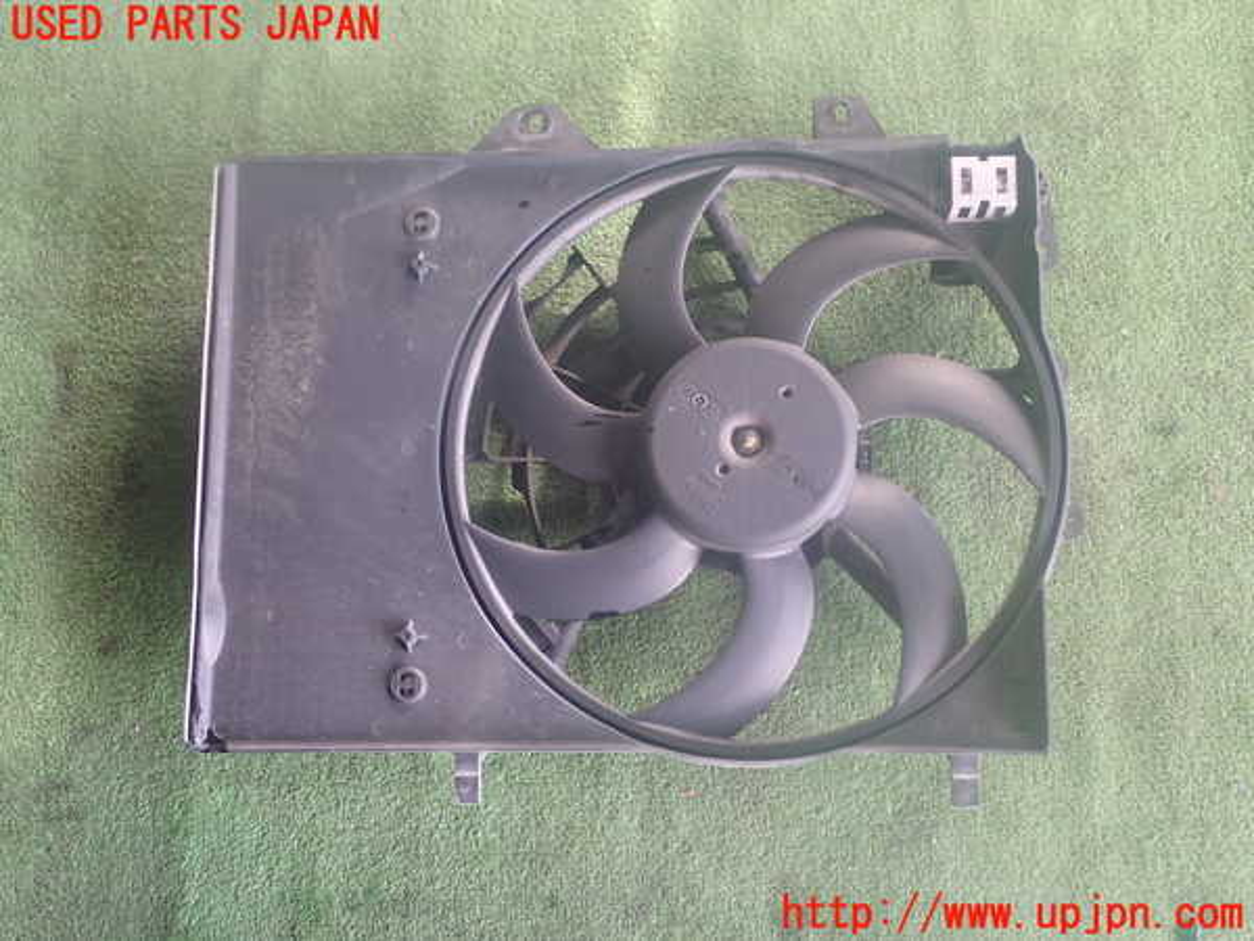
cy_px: 470
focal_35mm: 44
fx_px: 1594
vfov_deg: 32.9
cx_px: 627
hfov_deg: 42.9
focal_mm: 7.84
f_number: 2.9
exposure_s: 1/50
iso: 200
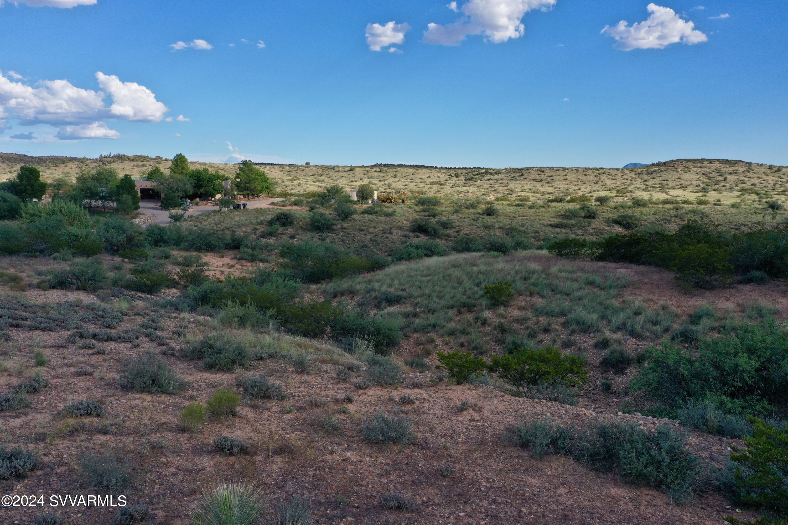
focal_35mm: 28
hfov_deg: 65.5
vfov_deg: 46.4
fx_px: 613
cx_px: 394
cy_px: 262
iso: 100
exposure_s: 1/500
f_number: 5.6
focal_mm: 10.26
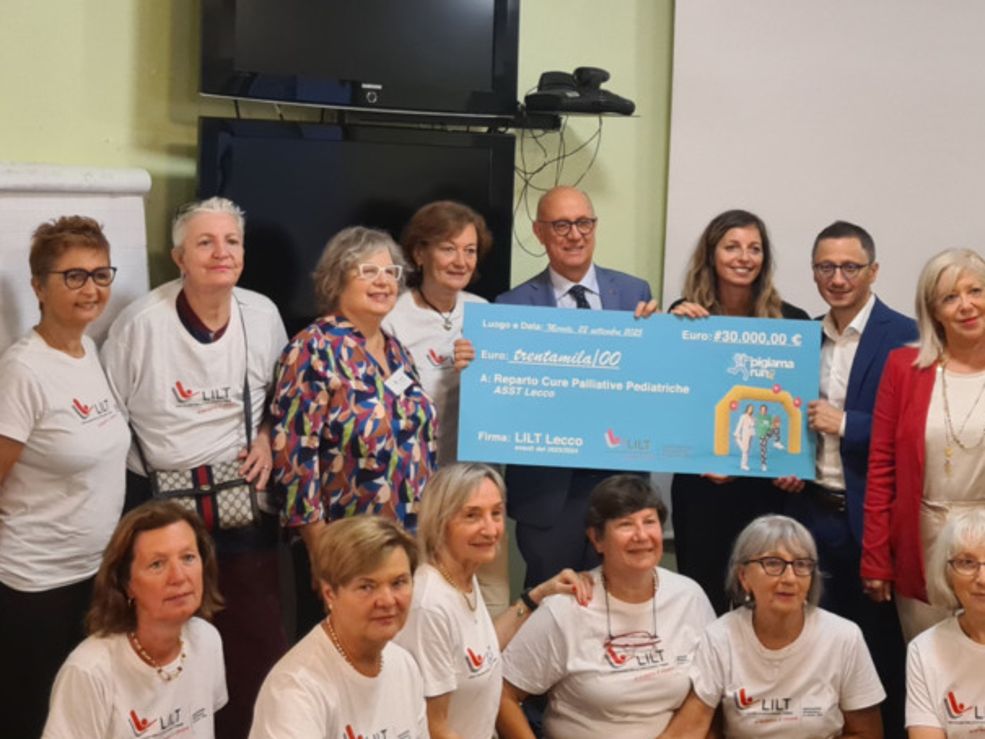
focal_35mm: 55
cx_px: 552
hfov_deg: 34.9
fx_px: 1565
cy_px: 212
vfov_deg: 26.3
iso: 500
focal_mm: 5.4
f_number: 1.8
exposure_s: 1/50
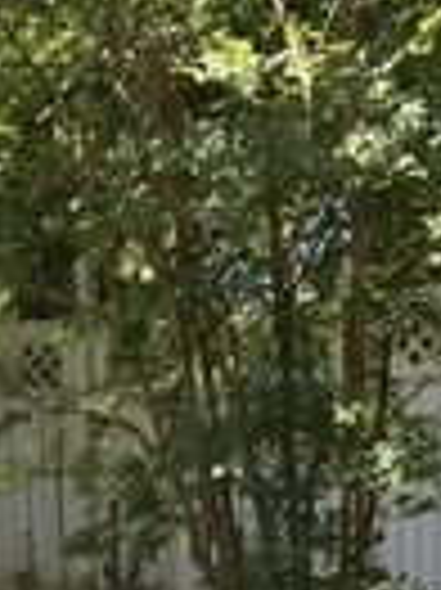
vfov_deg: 12.9
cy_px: 968
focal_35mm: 142
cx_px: -184
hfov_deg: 10.1
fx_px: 2416
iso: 32
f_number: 2.2
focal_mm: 4.15
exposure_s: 1/494
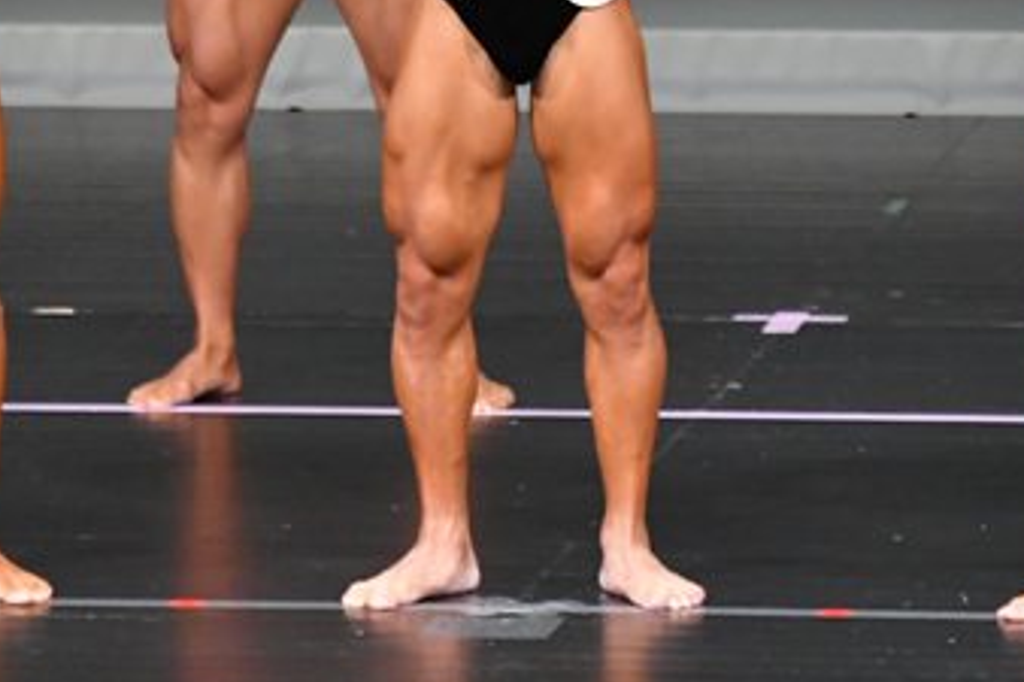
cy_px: -3
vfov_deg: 1.9
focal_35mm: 722
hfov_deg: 2.9
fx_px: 20526
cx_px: 544
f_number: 5.6
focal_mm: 210
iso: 5000
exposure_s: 1/400
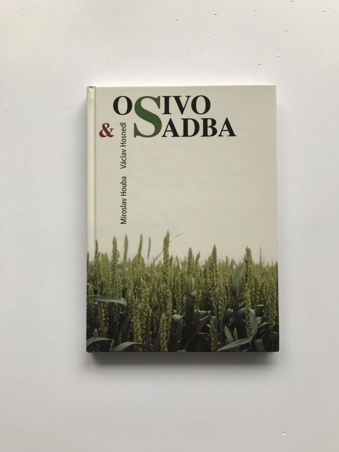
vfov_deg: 63.4
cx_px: 170
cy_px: 226
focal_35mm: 28
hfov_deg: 49.7
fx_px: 366
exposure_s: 1/100
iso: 40
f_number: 1.8
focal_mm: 3.99
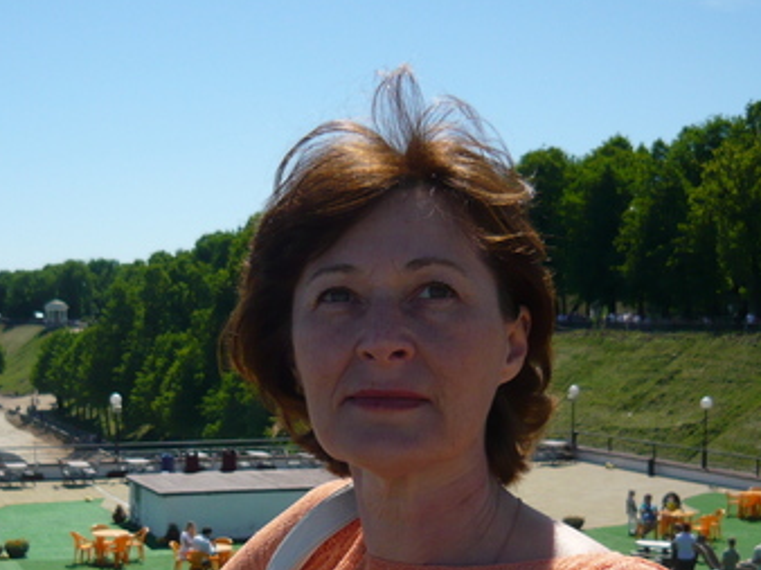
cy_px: 451
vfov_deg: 24.0
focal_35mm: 60
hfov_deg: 31.7
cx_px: 198
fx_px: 1318
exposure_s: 1/250
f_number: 8
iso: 100
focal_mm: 5.5
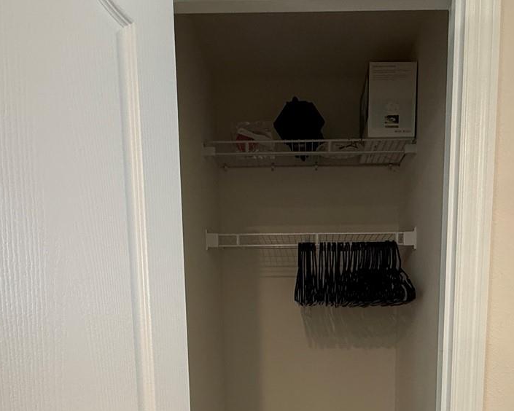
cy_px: 390
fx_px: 472
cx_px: 306
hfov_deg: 56.8
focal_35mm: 31
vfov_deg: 42.2
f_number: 2.2
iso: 320
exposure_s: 1/60
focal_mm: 2.22
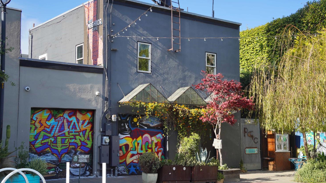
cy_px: 89
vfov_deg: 24.0
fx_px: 432
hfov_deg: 41.3
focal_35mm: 50
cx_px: 164
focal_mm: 47
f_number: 5.6
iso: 320
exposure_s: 1/1000
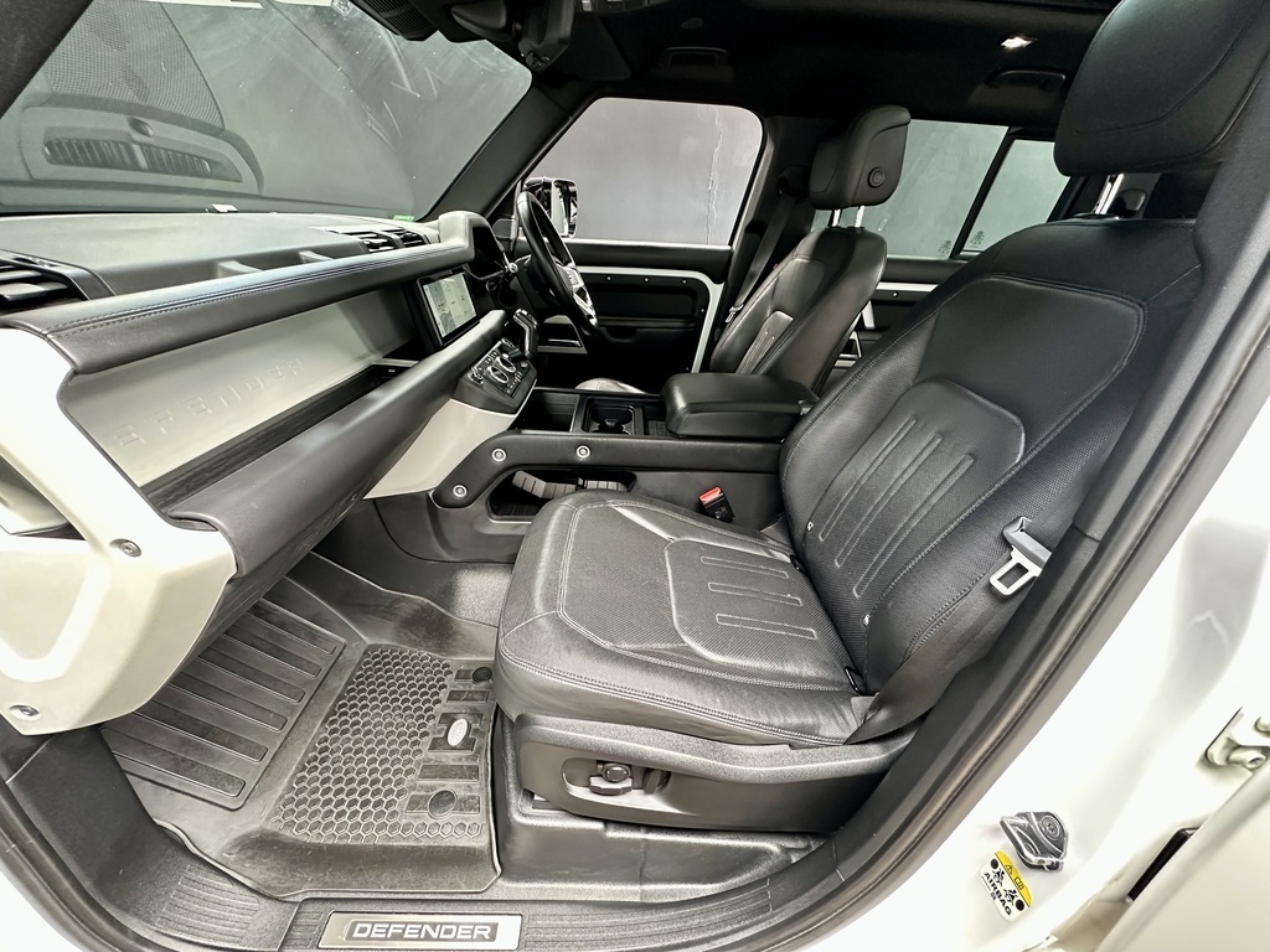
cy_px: 476
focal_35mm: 14
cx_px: 635
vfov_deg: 85.7
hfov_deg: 102.1
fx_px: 514
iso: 500
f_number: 2.2
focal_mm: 2.22
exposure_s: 1/60
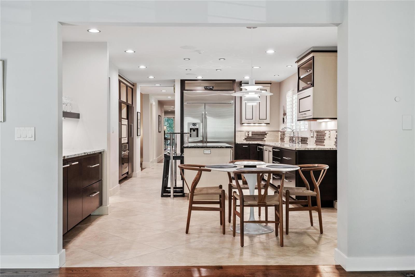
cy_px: 138
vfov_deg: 36.9
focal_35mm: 36
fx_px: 415
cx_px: 208
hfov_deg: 53.1
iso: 400
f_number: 6.3
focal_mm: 18
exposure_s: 1/5
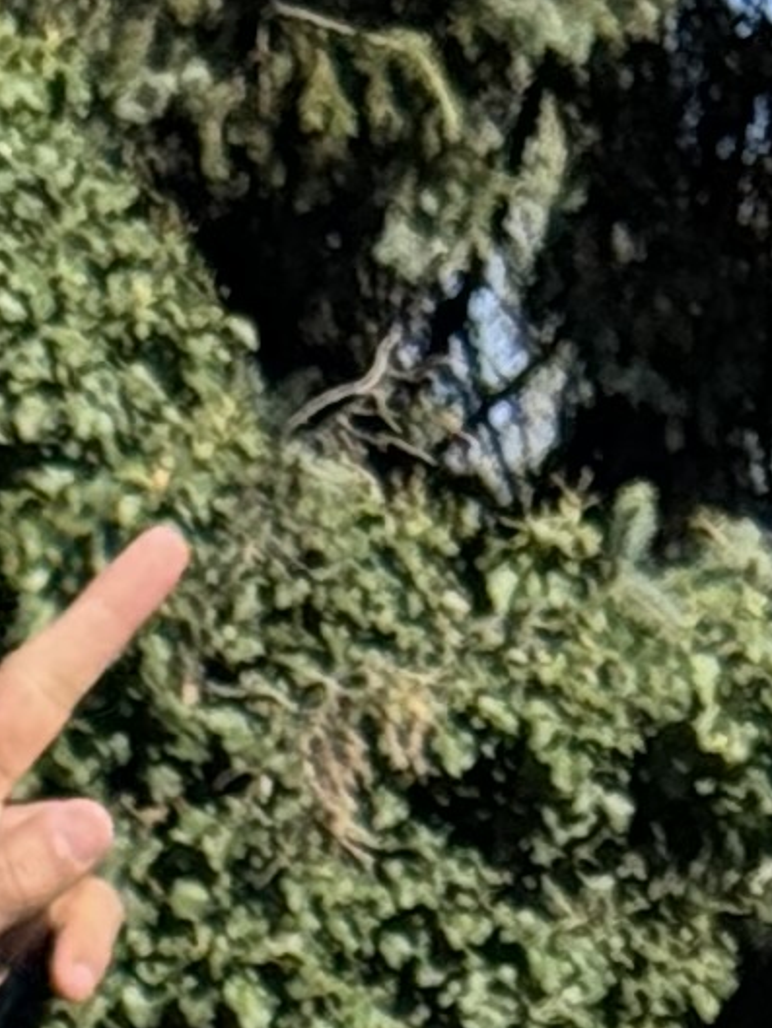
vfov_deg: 5.1
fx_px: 10879
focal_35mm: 366
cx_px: -1497
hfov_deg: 3.9
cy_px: 3346
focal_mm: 6.76
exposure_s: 1/3817
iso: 64
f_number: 1.78
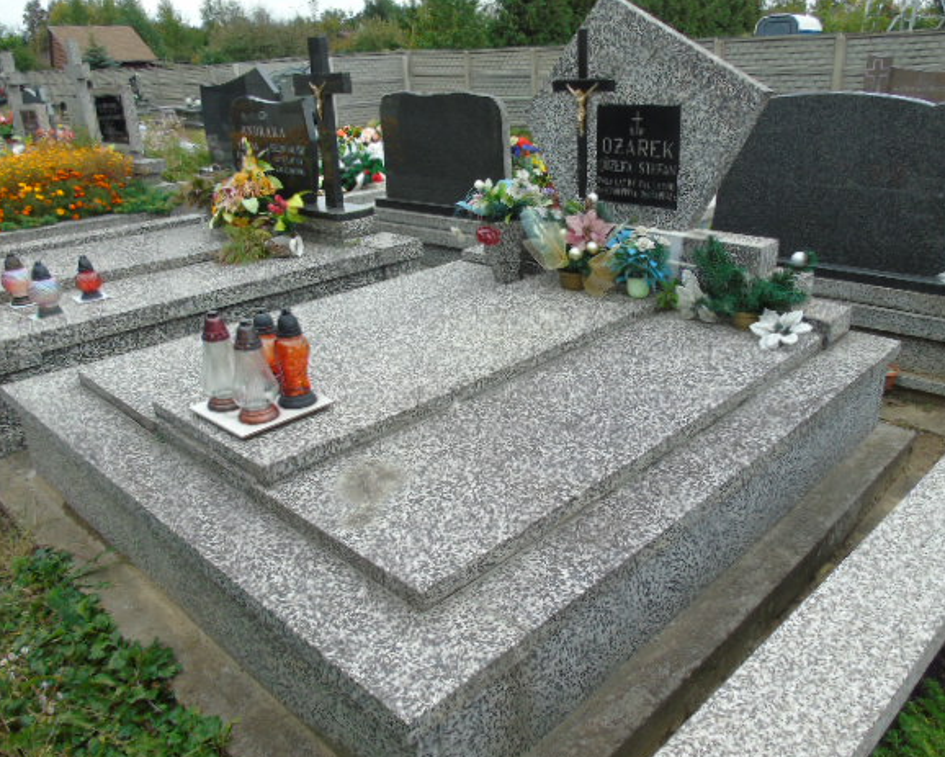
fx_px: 756
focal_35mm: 27
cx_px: 507
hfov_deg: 64.0
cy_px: 373
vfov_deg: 53.2
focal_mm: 4.4
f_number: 3.4
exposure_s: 1/160
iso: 80
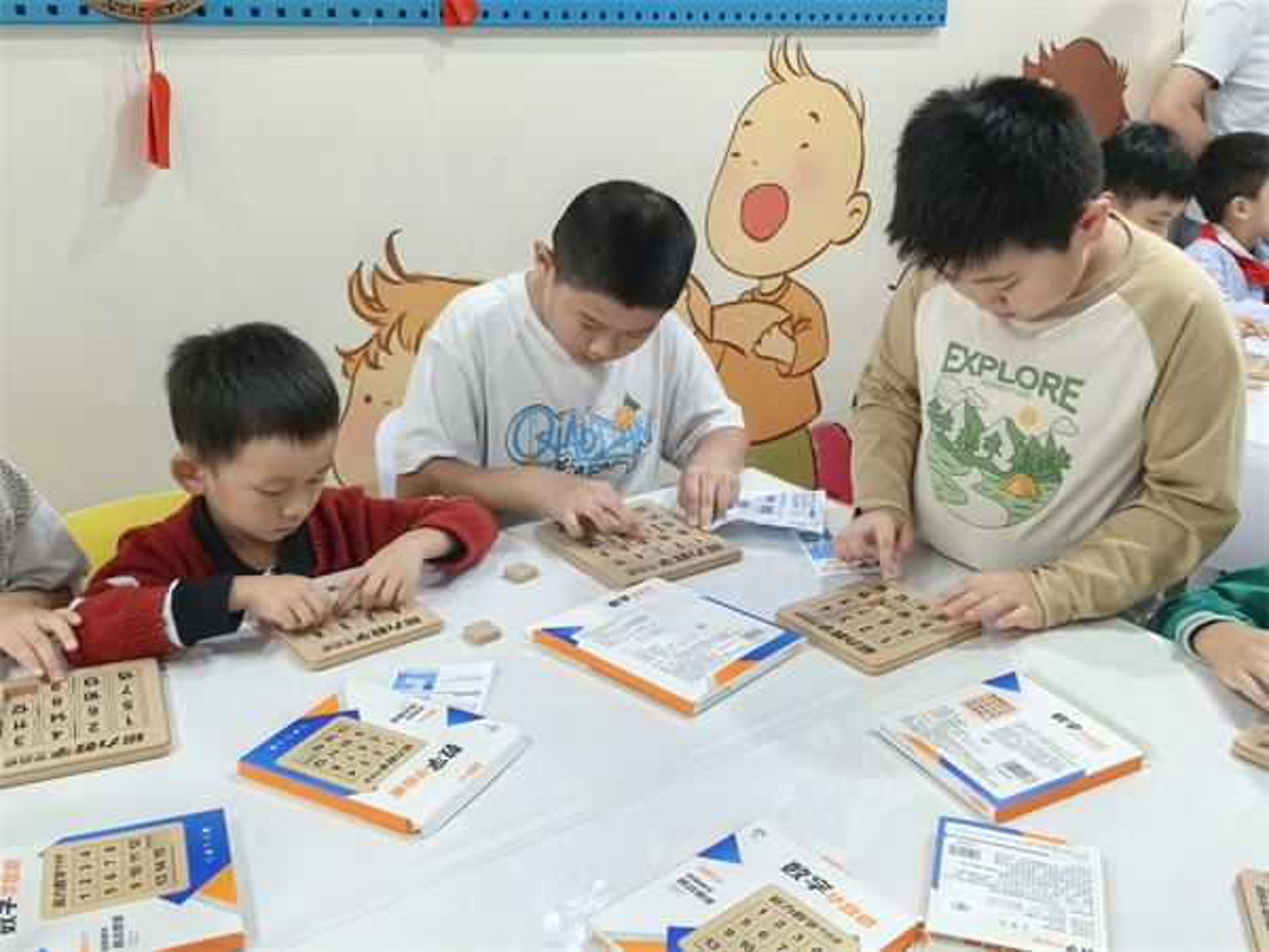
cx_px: 634
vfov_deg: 41.8
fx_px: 1246
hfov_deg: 54.0
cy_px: 476
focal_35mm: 34
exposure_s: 1/40
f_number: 2
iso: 320
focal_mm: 5.75
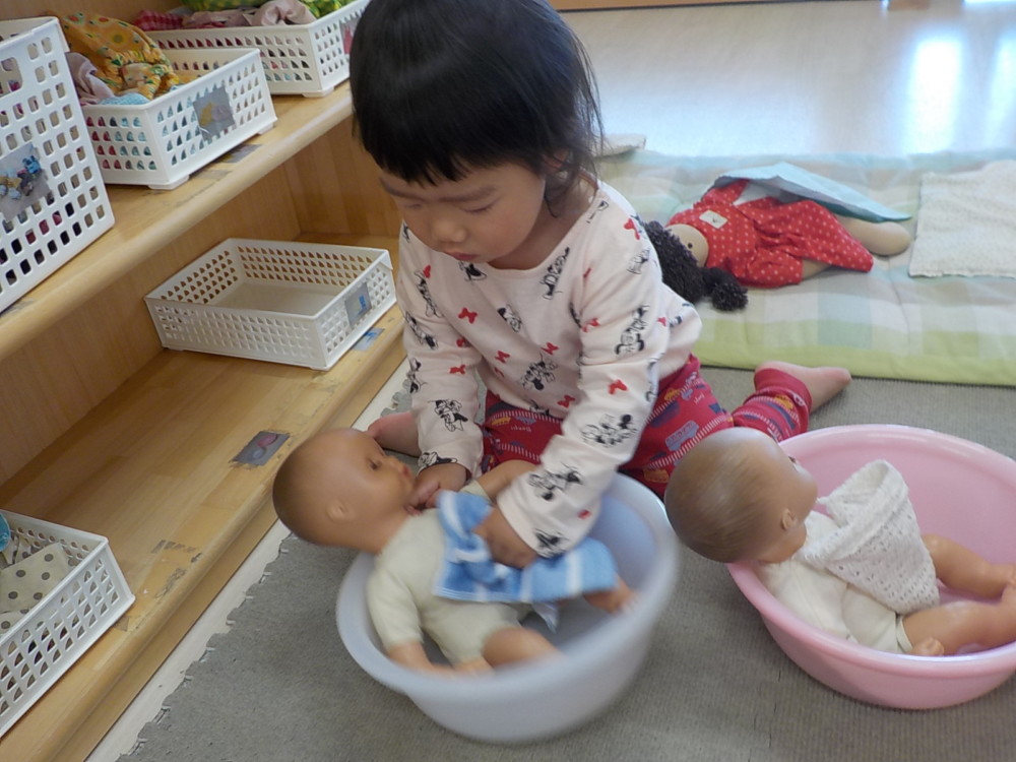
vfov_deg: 46.8
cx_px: 508
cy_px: 381
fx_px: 881
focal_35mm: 30
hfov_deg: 60.0
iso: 125
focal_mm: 4.1
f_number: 3.3
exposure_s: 1/40
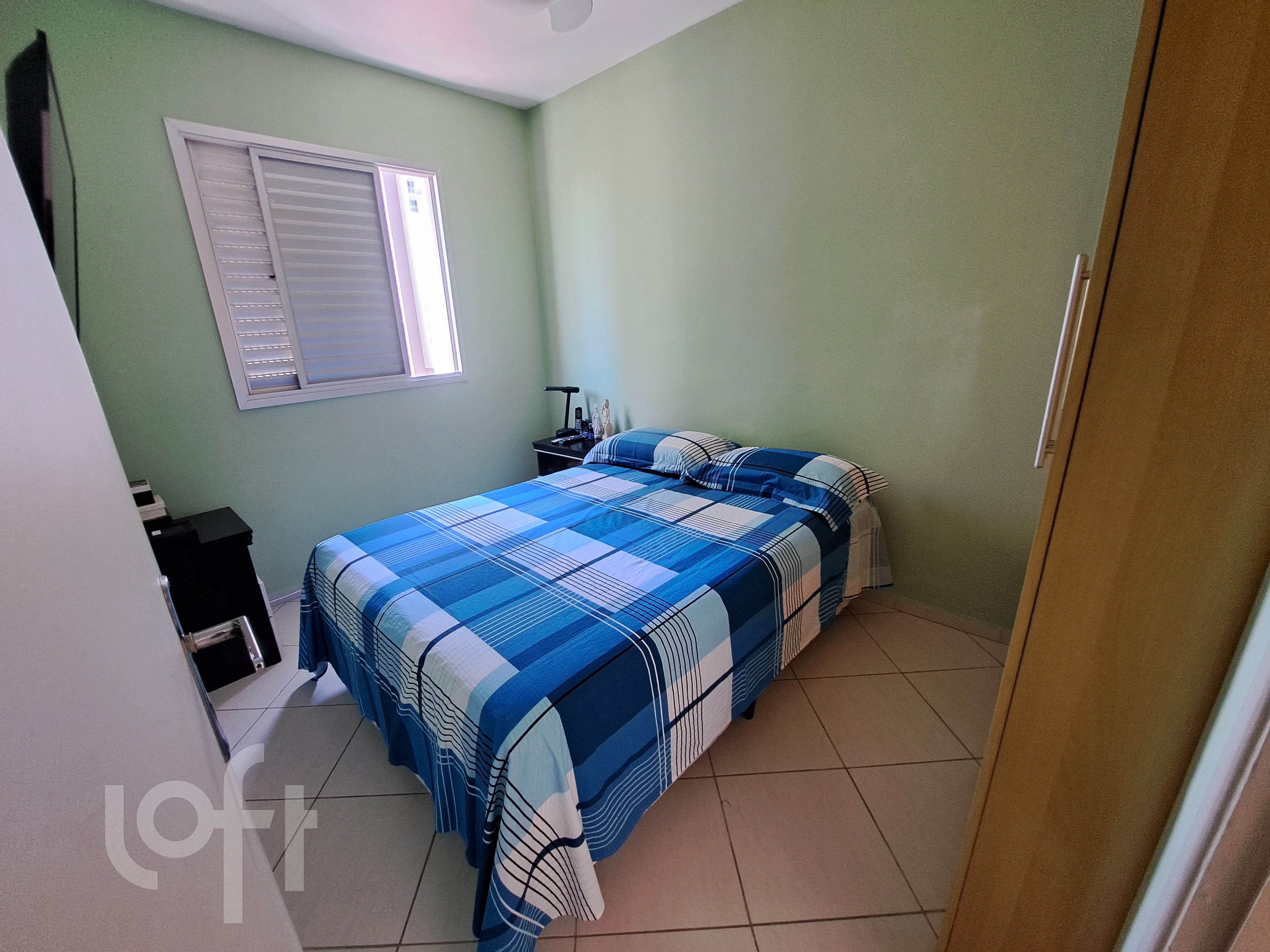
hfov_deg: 106.2
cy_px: 476
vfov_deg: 89.9
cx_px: 635
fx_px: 477
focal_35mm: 13
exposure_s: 1/40
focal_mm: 1.74
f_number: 2.2
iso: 100
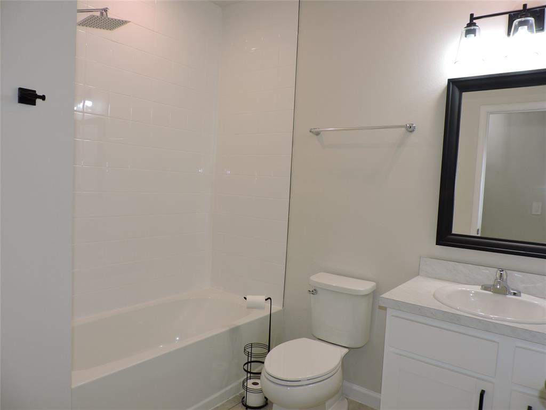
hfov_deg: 71.6
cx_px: 273
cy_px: 205
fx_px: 379
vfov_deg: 56.8
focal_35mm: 24
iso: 100
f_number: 3
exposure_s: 1/50
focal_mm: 4.3
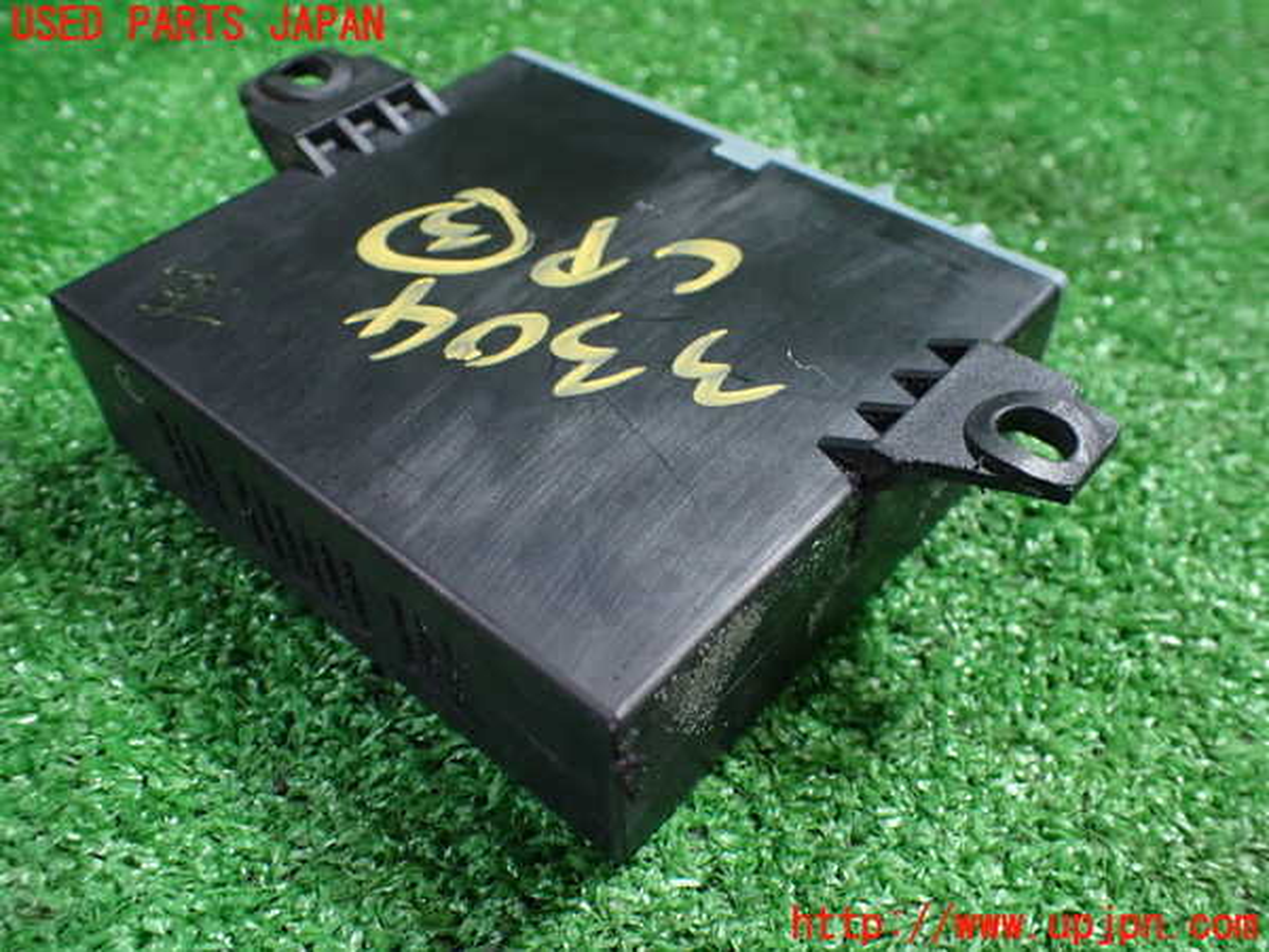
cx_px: 634
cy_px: 476
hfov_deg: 60.0
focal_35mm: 30
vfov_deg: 46.8
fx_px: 1100
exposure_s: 1/80
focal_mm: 5.4
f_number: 2.3
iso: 800
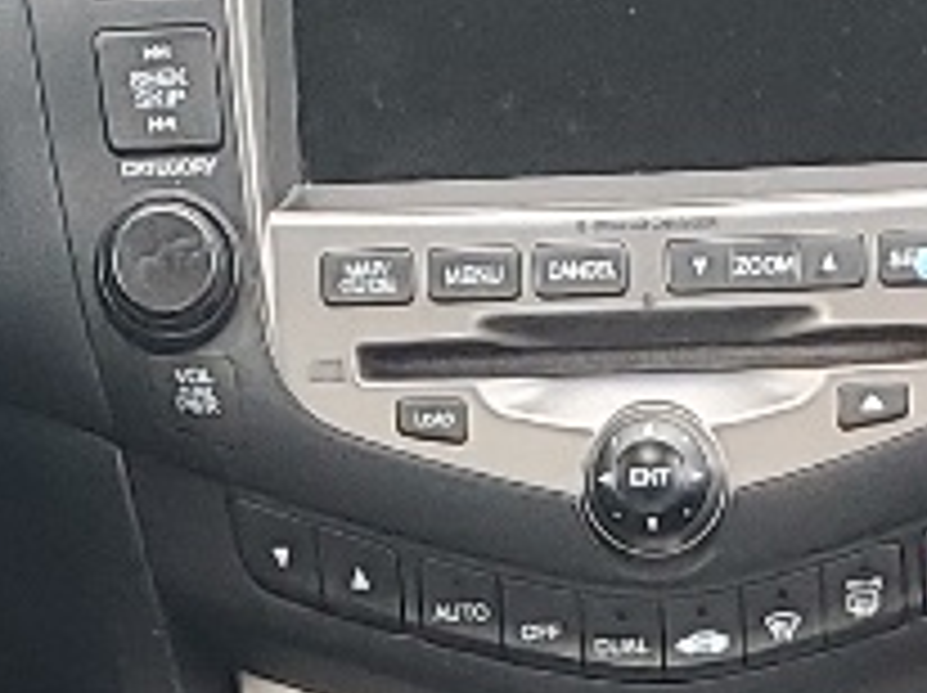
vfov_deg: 7.0
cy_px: 1508
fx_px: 5403
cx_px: 621
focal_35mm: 202
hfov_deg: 9.8
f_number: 1.5
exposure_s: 1/60.2
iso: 98
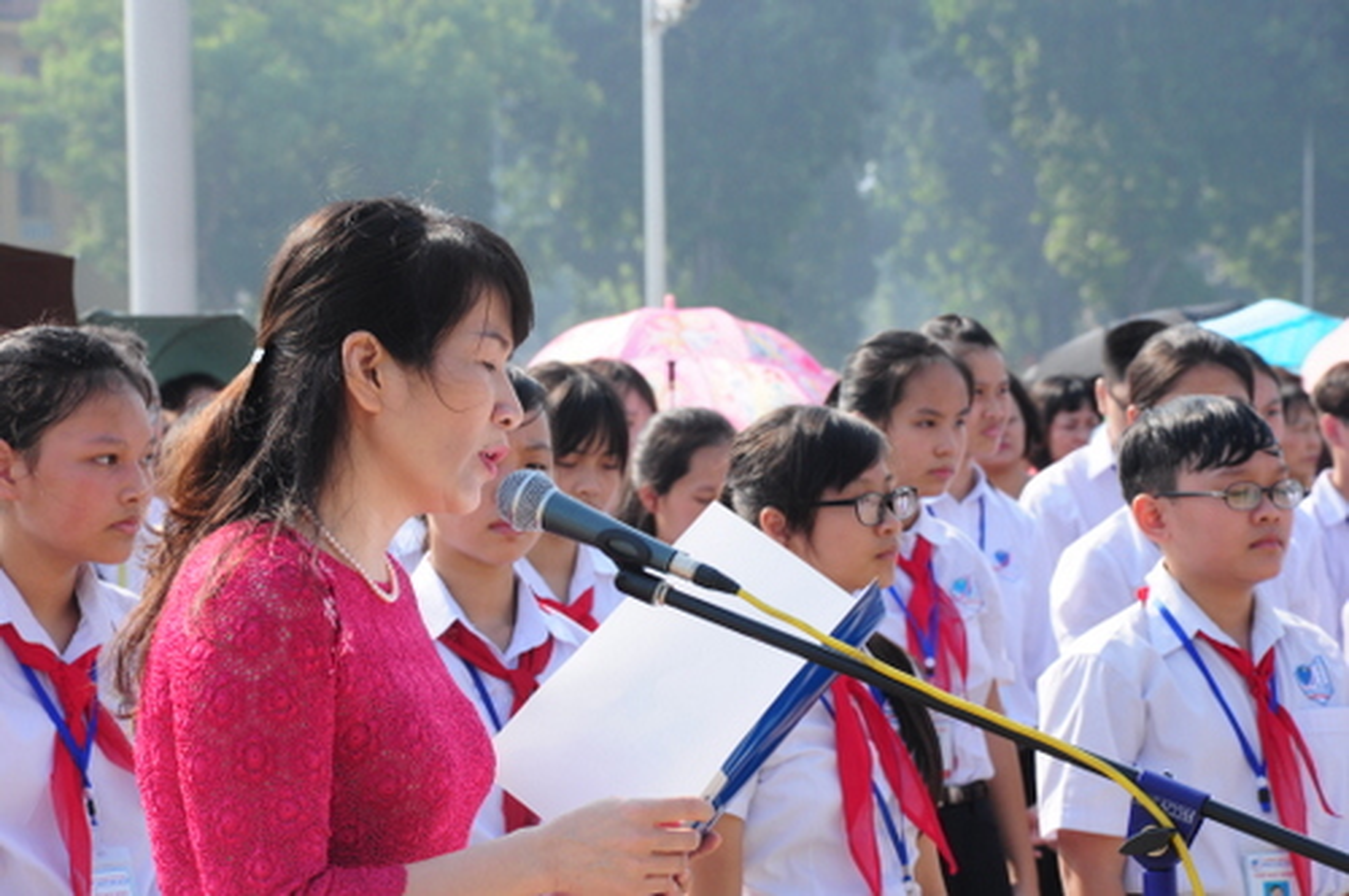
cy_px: 448
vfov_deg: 8.7
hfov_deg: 13.1
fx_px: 5894
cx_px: 674
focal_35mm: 158
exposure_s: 1/200
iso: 320
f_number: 11
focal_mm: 105
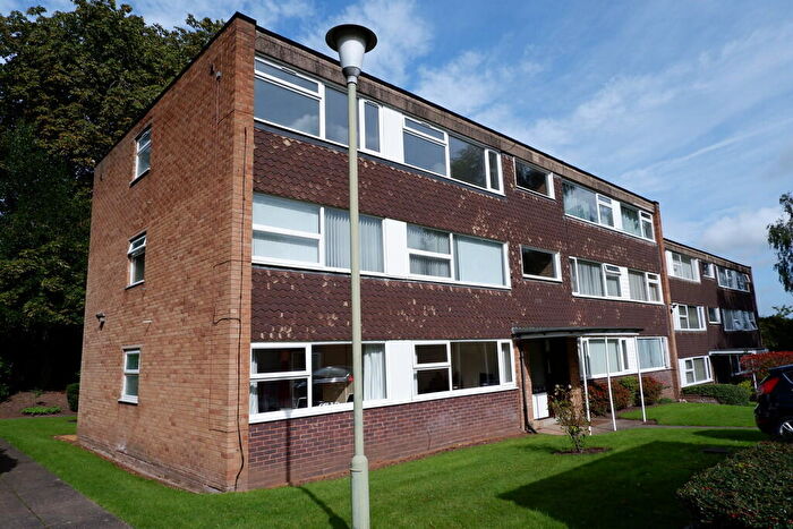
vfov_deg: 55.1
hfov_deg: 76.1
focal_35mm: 23
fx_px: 507
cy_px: 264
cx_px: 396
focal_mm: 15
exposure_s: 1/420
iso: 200
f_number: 10
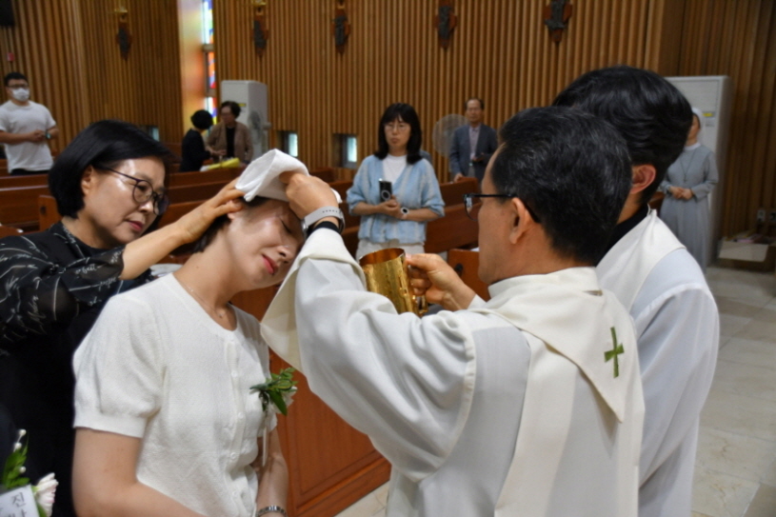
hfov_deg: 49.6
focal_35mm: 39
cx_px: 388
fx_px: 840
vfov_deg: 34.2
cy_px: 258
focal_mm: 26
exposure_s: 1/160
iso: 800
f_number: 4
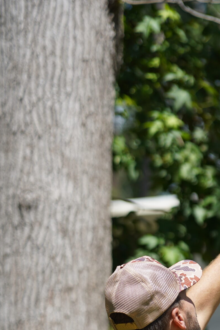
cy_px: 254
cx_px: 229
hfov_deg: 8.4
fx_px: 1494
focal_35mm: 163
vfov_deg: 12.6
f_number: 2.2
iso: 100
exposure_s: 1/2500
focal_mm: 75
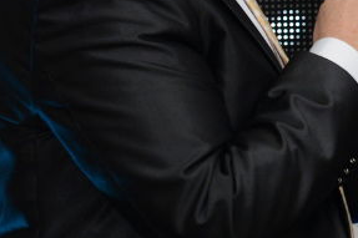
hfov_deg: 4.8
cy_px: -72
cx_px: 378
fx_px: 4254
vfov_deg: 3.2
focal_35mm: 428
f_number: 7.1
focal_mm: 120
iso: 1600
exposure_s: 1/100
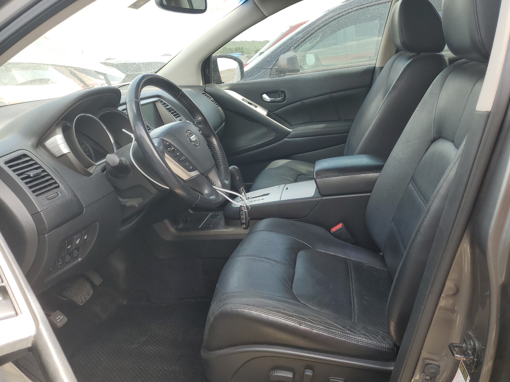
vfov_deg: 53.1
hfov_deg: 67.3
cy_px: 191
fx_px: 383
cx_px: 255
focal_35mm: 26
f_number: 1.5
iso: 50
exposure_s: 1/278
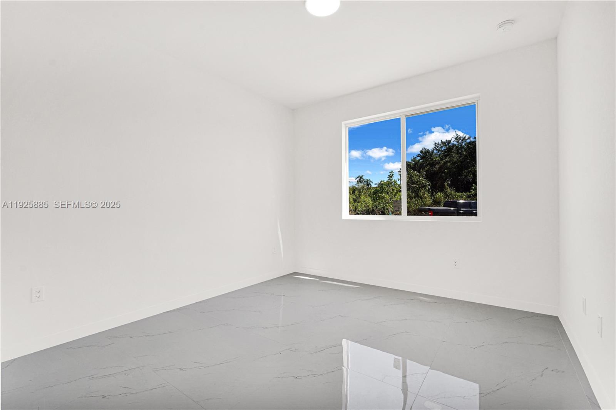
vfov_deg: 73.7
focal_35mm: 16
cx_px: 308
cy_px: 205
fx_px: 274
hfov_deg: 96.7
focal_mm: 16
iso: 250
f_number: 8
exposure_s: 1/30
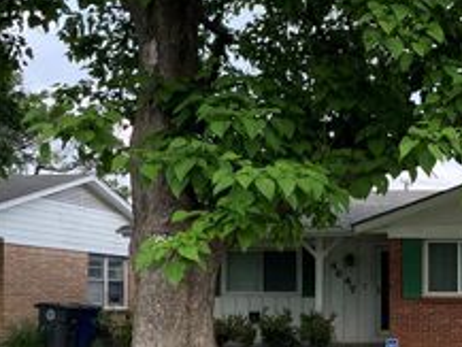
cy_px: 305
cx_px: 526
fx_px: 801
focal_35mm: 60
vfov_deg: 23.8
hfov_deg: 28.7
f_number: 1.6
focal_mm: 4.2
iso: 32
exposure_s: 1/812
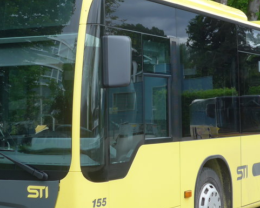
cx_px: 130
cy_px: 77
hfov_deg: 20.2
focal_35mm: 95
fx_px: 731
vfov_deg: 16.2
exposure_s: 1/320
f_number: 2.8
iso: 80
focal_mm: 8
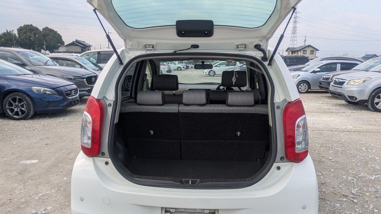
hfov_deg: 67.9
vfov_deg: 41.3
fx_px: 283
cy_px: 124
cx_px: 187
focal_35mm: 28
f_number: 1.89
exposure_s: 1/1045
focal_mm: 5.43
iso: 51
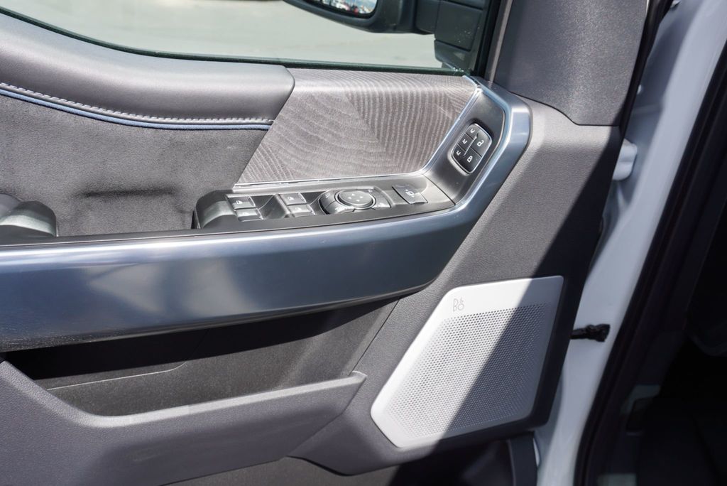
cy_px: 243
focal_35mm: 30
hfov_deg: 61.9
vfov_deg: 43.7
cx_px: 364
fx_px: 606
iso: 100
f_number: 6.3
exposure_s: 1/160
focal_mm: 20
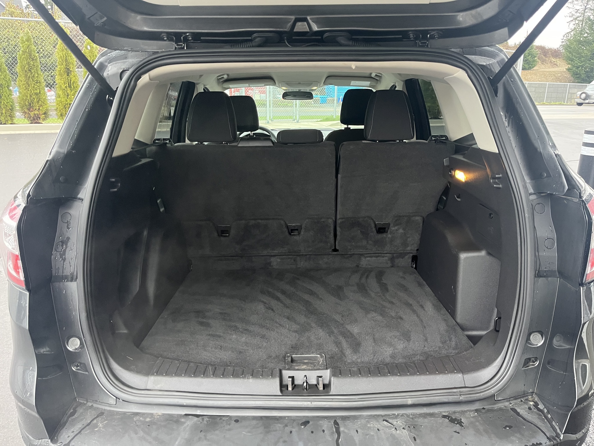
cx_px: 297
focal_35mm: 26
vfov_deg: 53.1
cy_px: 223
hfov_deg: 67.3
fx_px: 446
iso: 400
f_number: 1.6
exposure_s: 1/60
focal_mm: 5.1
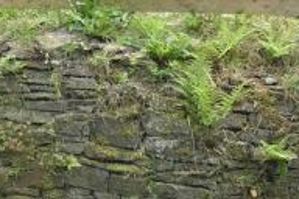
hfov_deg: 17.8
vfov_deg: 12.3
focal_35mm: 111
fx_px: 922
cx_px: -33
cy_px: 25
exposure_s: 1/250
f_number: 2.8
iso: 80
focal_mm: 3.6
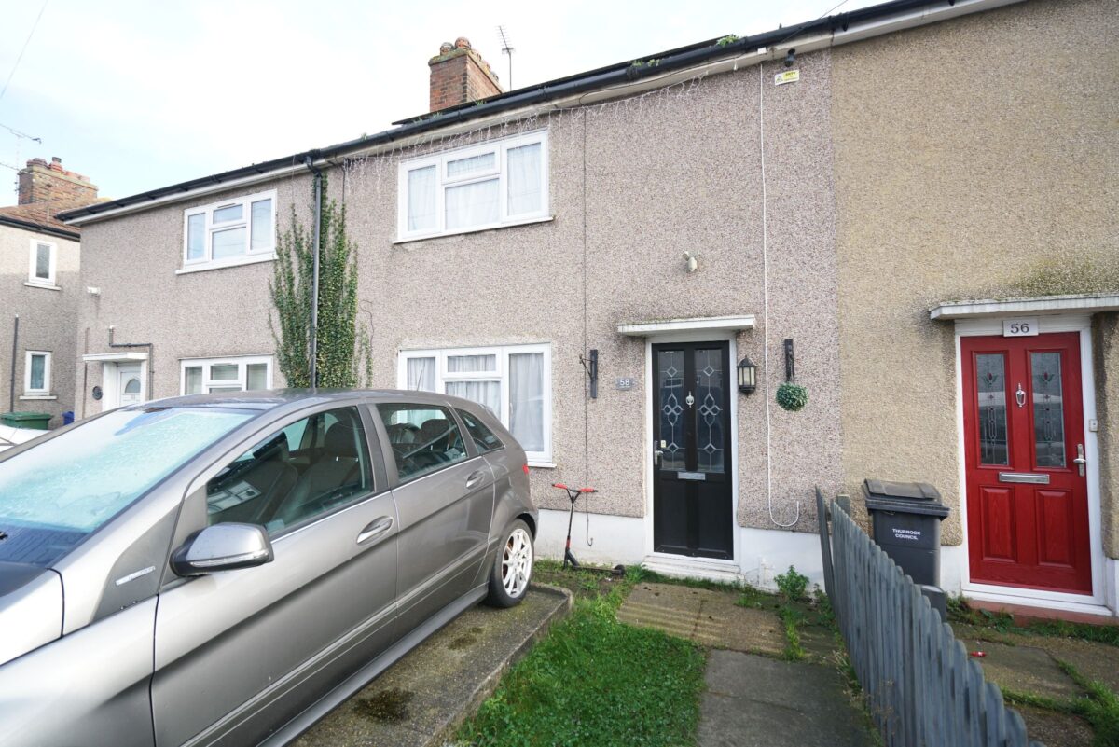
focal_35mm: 16
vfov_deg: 73.8
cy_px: 374
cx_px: 560
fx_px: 497
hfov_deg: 96.7
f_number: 4.5
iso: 500
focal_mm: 16
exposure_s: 1/400
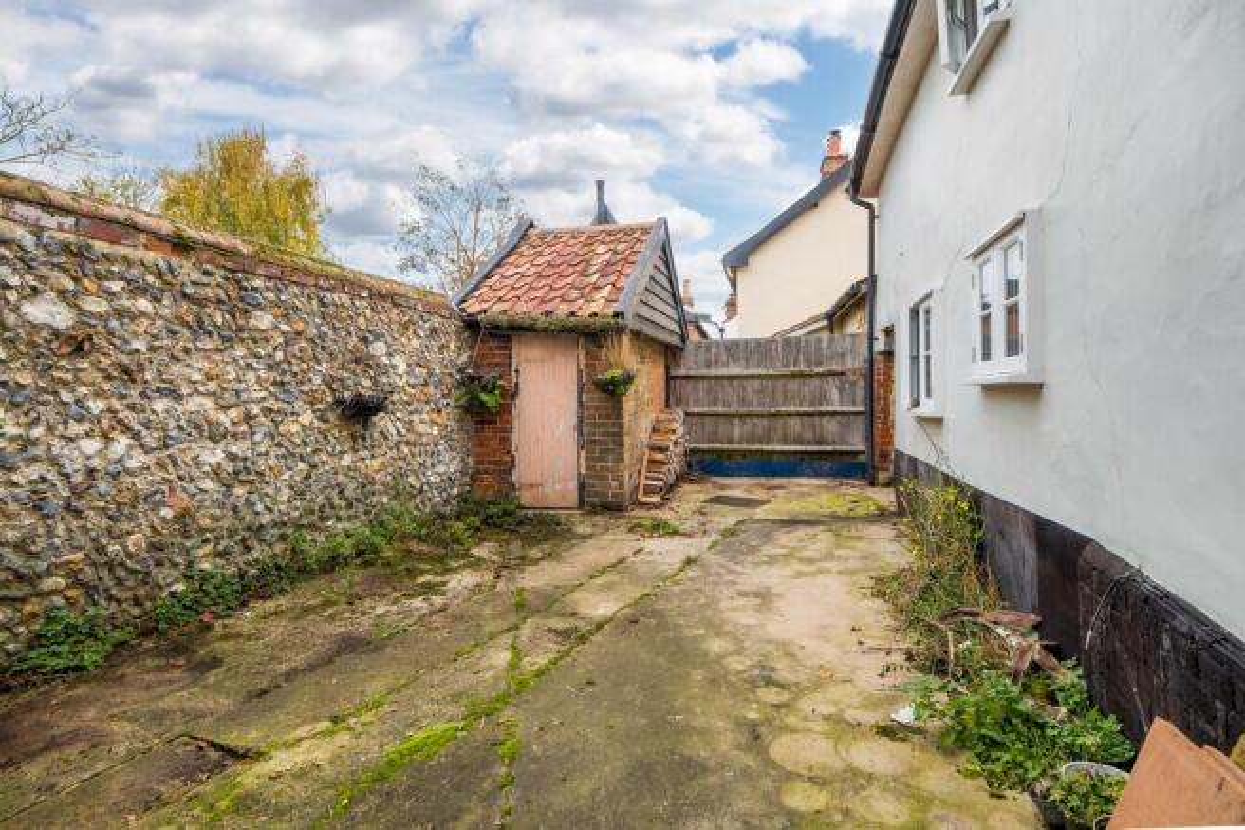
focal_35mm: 16
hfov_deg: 96.8
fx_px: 553
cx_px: 622
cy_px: 415
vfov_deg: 73.7
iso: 160
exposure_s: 1/200
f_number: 7.1
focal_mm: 10.4
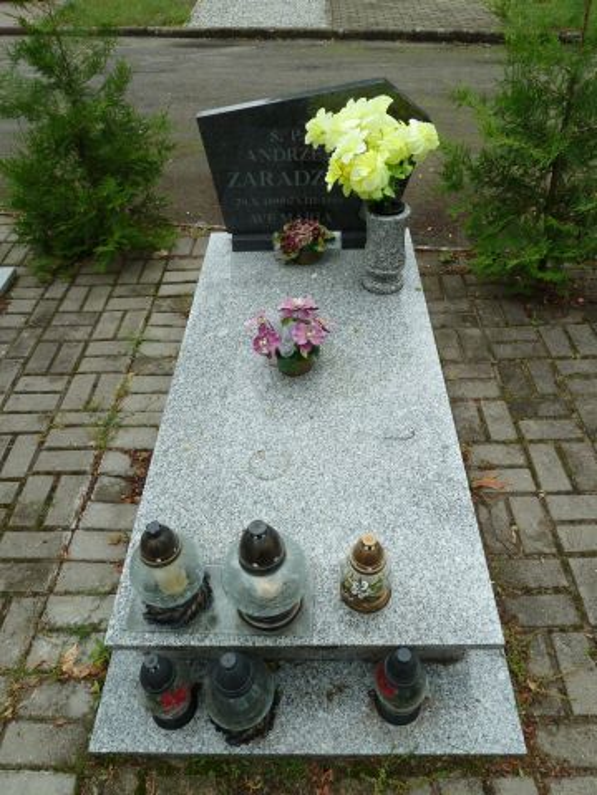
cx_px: 298
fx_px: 575
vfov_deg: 69.4
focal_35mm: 25
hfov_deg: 54.9
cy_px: 398
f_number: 4
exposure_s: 1/160
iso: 80
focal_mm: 4.1
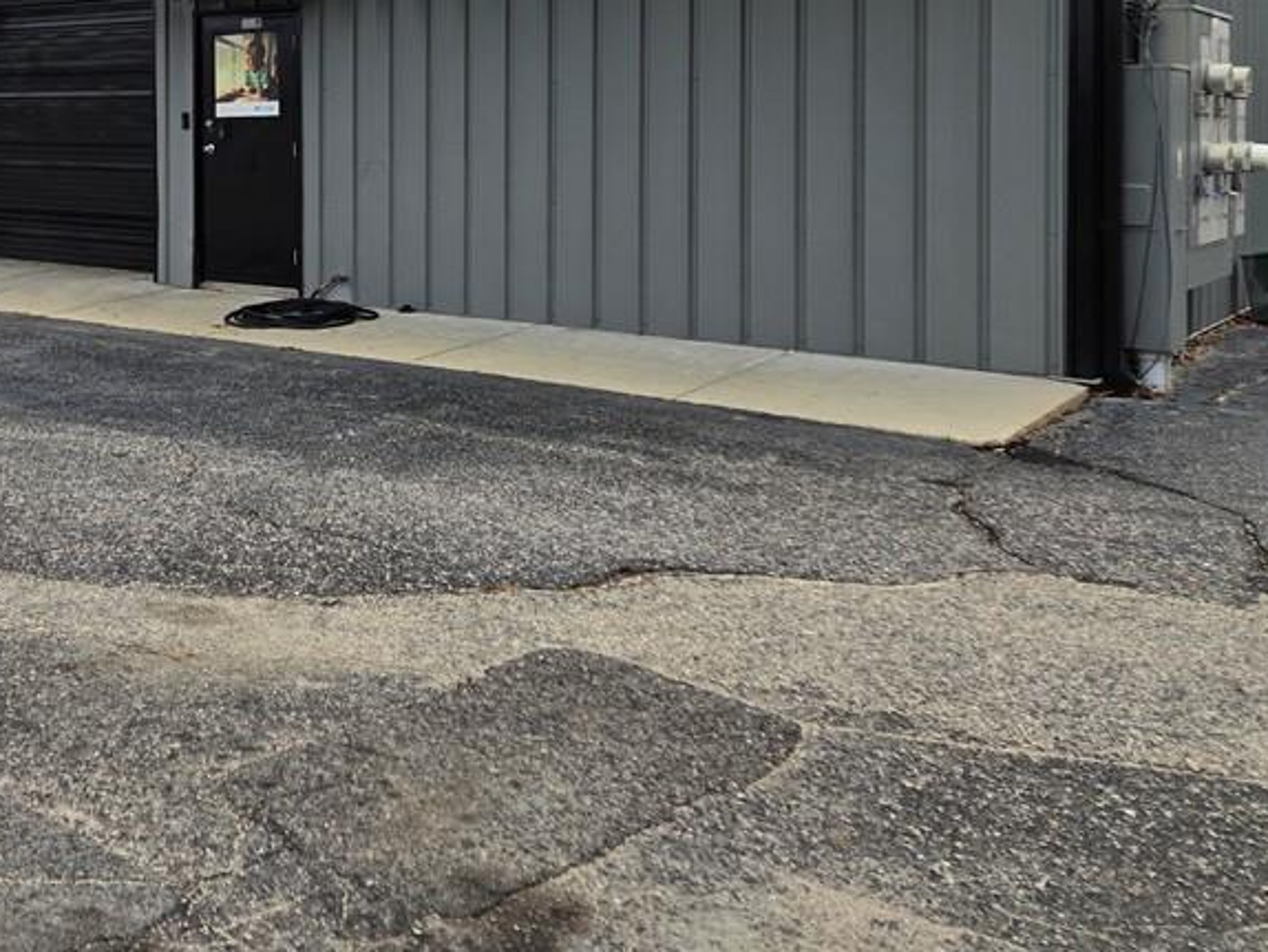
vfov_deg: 33.7
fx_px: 1502
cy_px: 141
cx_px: 199
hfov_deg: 43.0
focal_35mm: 41
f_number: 1.8
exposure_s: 1/180
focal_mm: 5.4
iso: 40
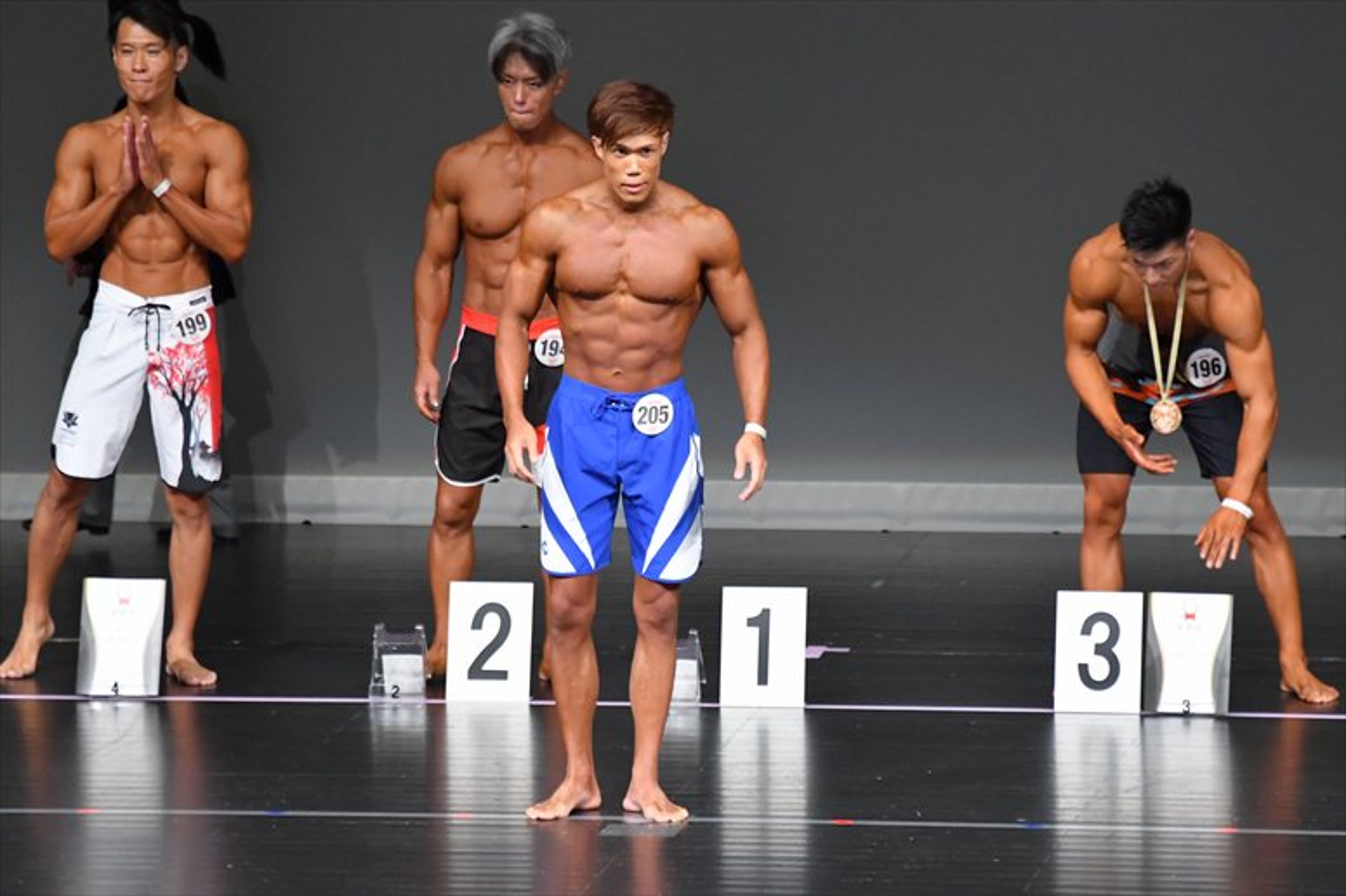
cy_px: 448
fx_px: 12893
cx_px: 673
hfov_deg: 6.0
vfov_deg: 4.0
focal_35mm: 345
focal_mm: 230
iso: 5000
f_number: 5.6
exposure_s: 1/400
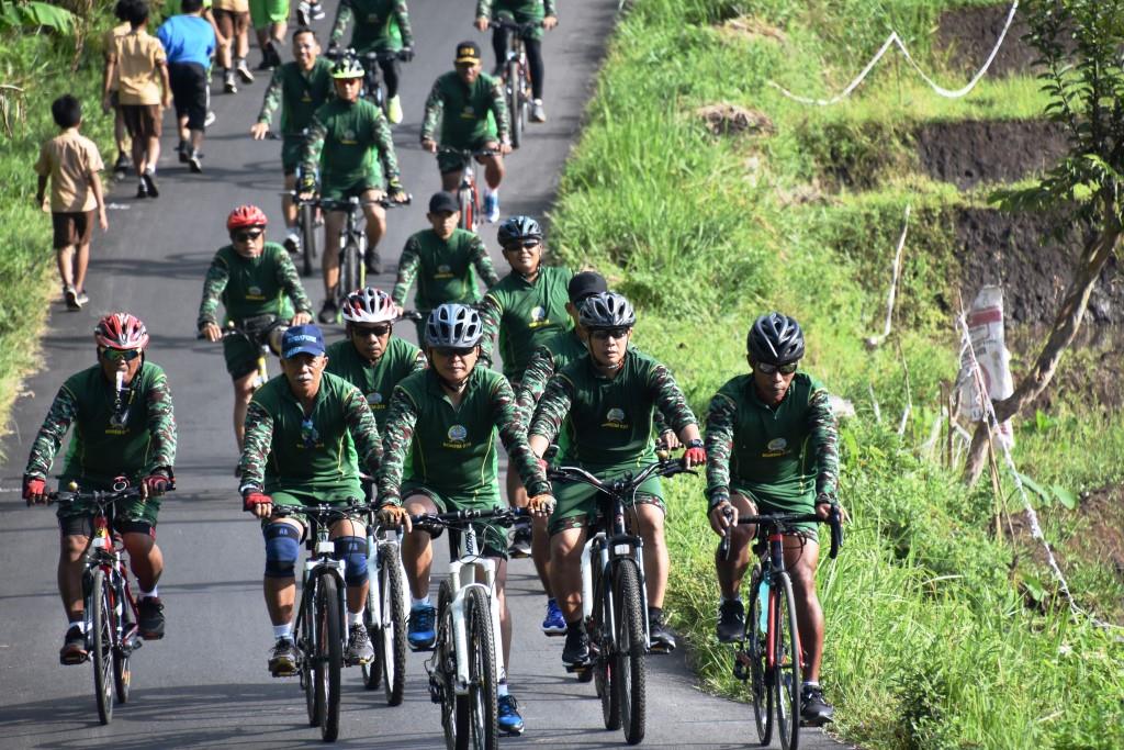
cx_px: 562
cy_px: 375
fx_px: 10772
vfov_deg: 4.0
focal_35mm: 345
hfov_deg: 6.0
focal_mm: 230
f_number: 8
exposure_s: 1/1000
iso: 800
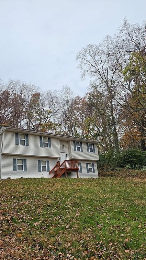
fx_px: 234
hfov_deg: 34.7
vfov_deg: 58.0
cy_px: 128
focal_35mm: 34
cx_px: 74
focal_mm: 6.3
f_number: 1.7
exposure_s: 1/719
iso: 20
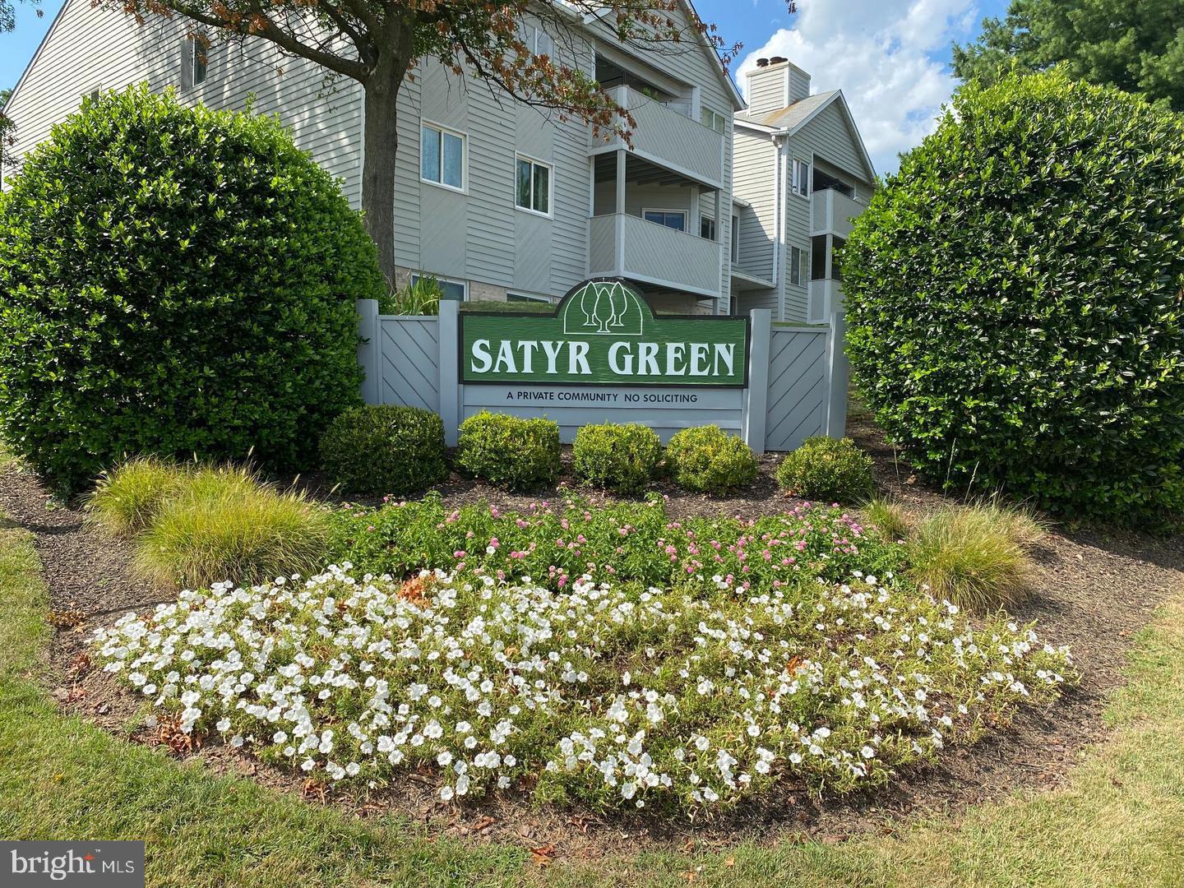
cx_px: 592
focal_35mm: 26
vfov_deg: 53.1
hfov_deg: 67.3
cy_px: 444
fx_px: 889
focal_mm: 4.25
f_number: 1.8
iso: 32
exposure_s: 1/1754
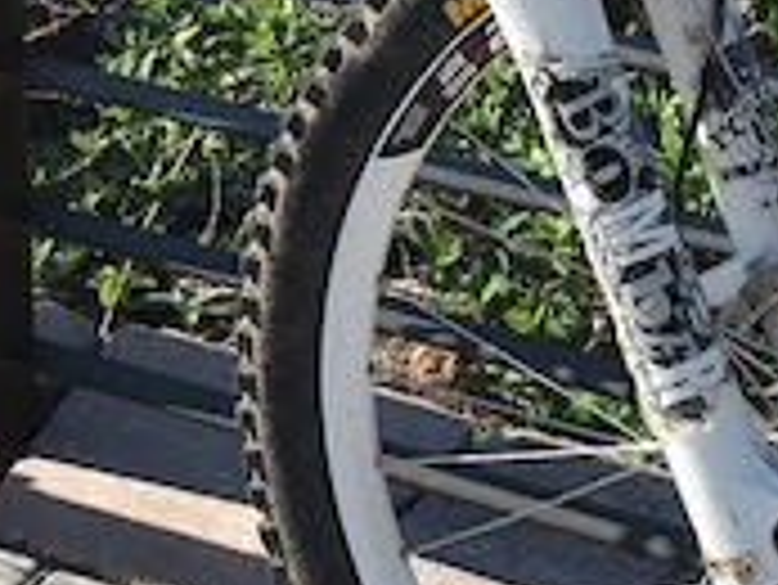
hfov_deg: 14.6
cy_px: -126
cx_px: 130
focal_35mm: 134
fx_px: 3014
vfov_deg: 10.9
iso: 25
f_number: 2.2
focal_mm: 4.15
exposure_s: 1/1054
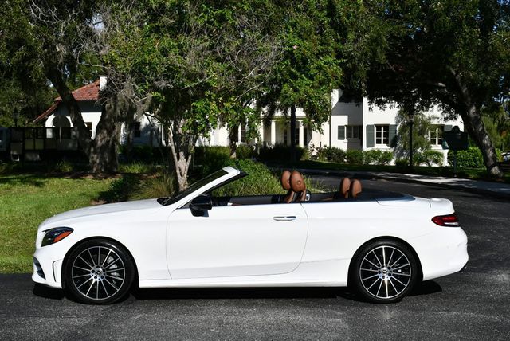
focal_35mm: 52
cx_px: 255
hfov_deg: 38.2
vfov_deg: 26.0
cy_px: 170
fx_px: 737
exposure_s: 1/400
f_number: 10
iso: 100
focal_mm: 26
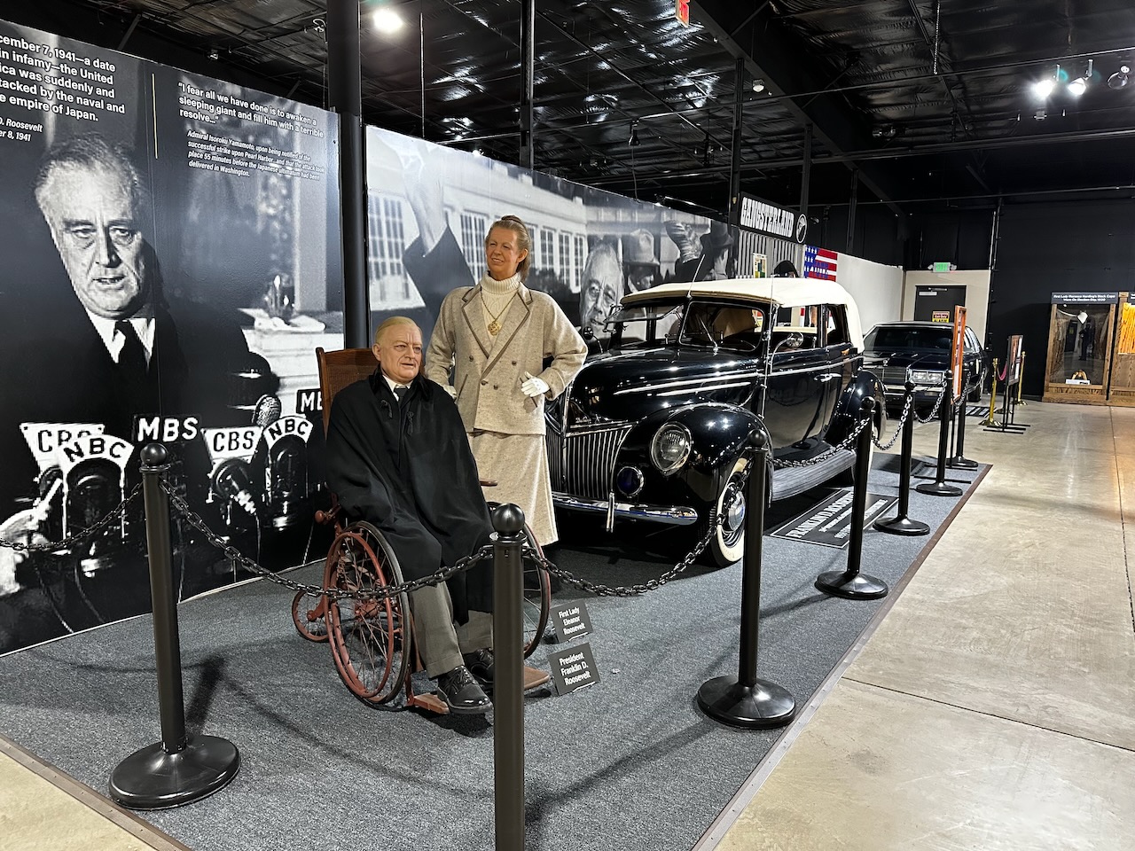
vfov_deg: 56.8
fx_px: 787
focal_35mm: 24
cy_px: 426
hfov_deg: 71.6
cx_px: 568
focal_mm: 6.86
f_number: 1.78
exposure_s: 1/60
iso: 500
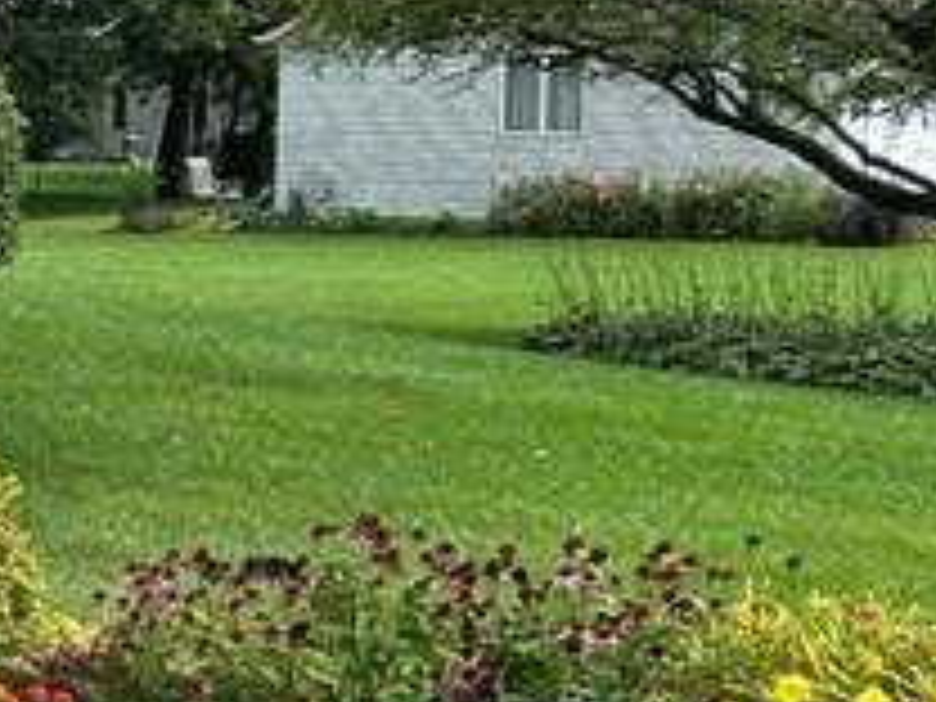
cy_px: 297
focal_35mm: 128
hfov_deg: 12.3
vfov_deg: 11.6
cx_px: -1278
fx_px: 3461
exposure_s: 1/1698
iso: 50
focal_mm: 5.7
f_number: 1.5
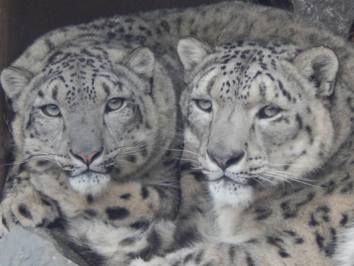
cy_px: 133
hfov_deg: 7.0
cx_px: 177
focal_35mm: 282
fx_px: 2884
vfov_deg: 5.3
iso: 400
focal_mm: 50.1
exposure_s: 1/25
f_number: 5.7
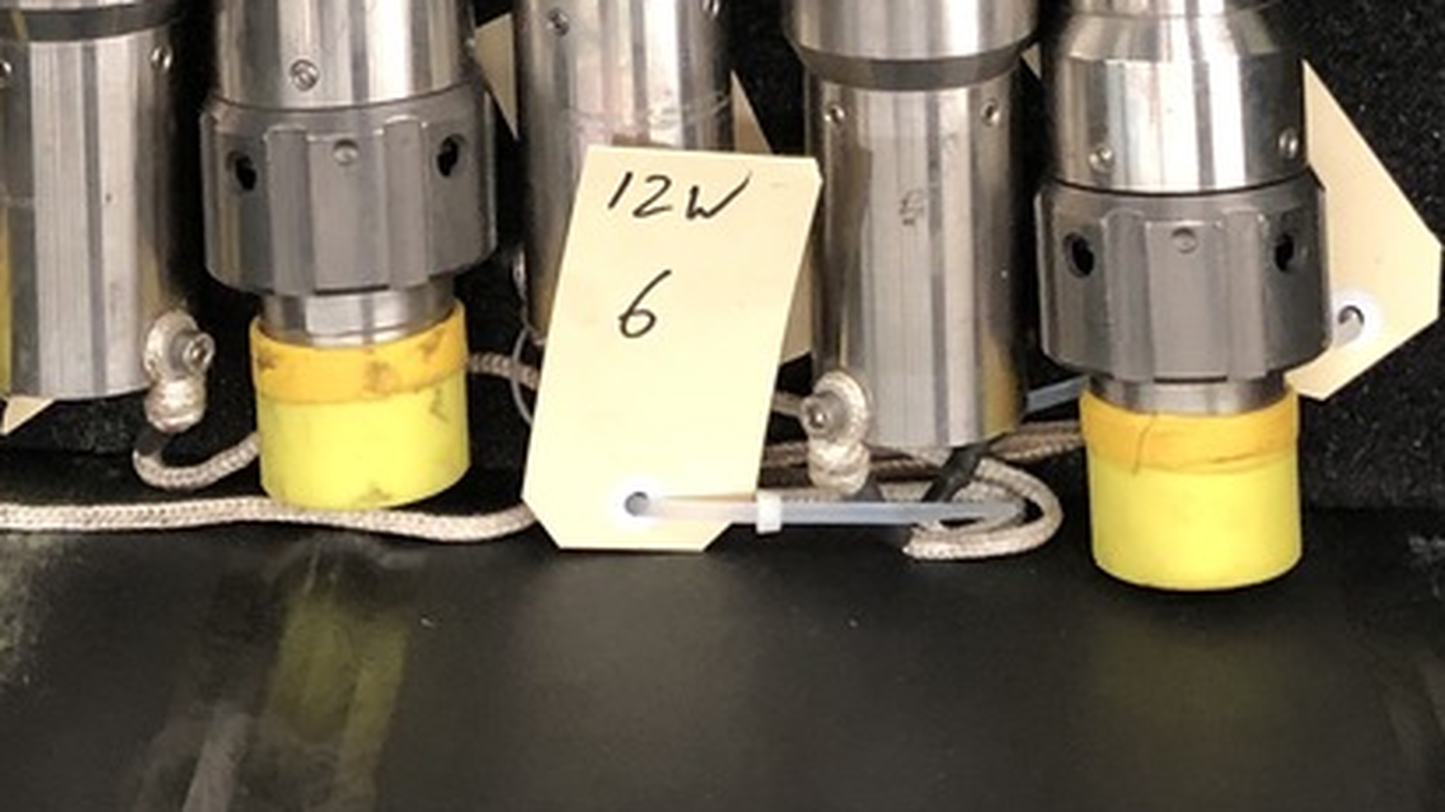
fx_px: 3409
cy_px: -629
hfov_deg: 23.9
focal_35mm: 89
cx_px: 784
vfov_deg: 12.5
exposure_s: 1/15
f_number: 1.8
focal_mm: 3.99
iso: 64
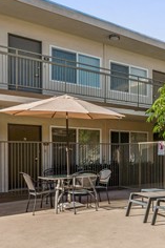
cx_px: 184
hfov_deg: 31.0
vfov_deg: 50.0
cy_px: 161
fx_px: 262
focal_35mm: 38
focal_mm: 14
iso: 100
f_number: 10
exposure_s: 1/160
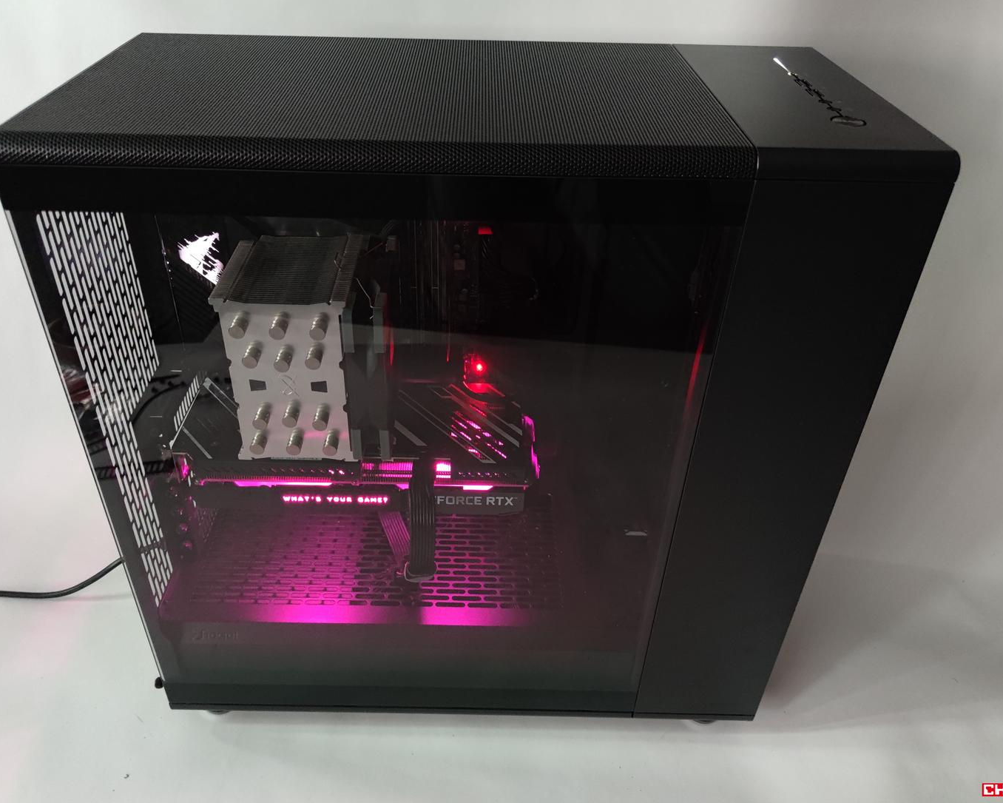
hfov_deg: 64.0
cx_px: 480
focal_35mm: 27
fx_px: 802
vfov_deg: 53.2
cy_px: 391
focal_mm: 6.78
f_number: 1.85
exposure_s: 1/13
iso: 1786
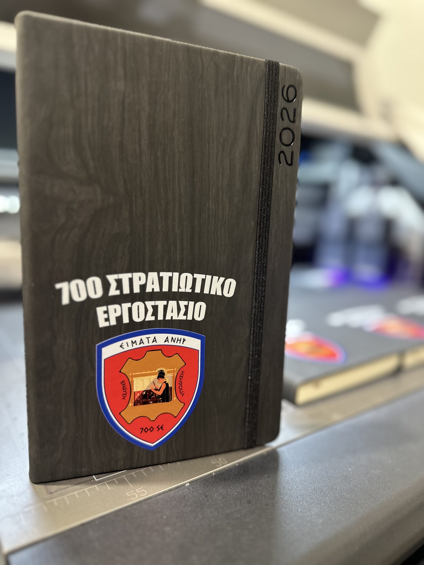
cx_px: 212
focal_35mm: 24
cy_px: 282
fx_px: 392
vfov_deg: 71.6
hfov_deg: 56.8
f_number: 1.78
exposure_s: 1/50
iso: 200
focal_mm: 6.86
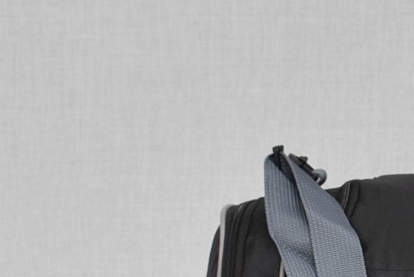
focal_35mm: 129
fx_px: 1486
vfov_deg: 10.6
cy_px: 287
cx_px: 553
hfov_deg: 15.1
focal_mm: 32
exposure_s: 1/60
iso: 100
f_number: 5.6
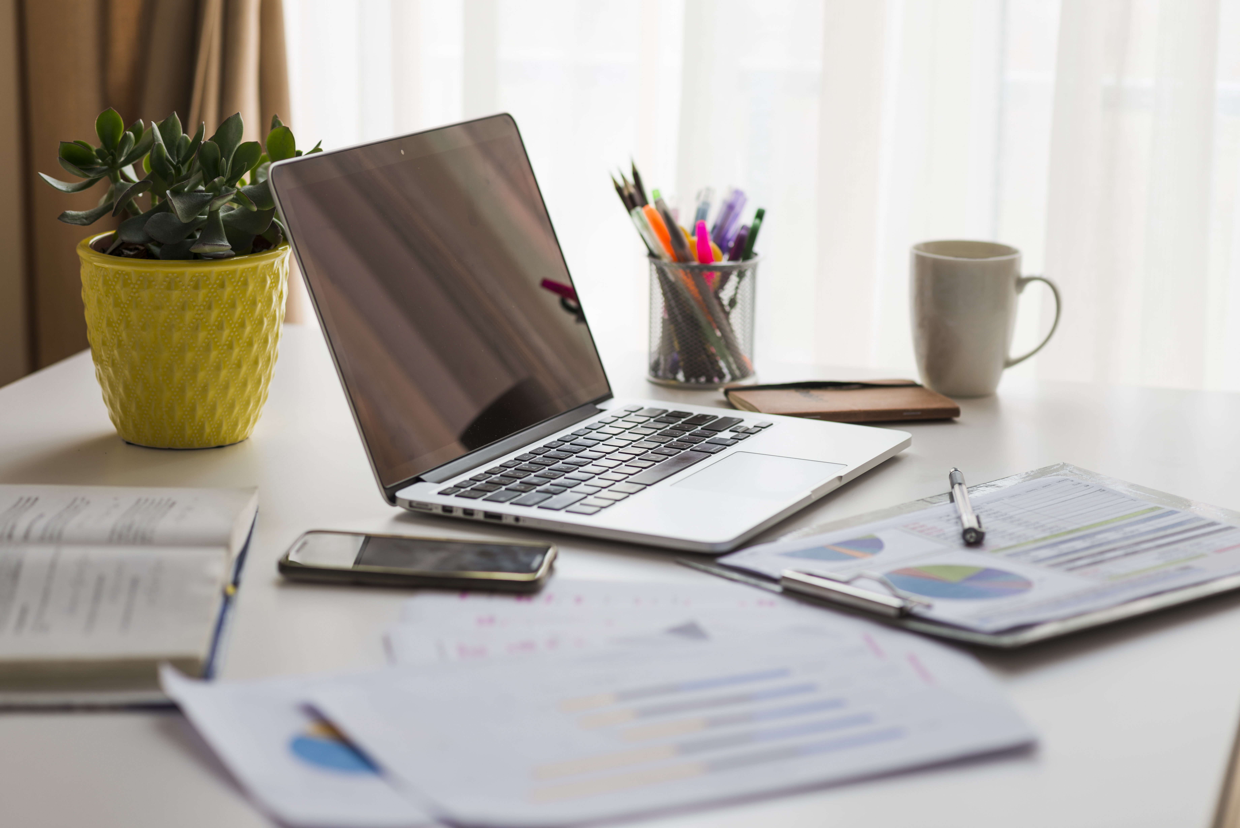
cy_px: 414
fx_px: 2929
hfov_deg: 23.9
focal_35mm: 85
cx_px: 620
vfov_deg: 16.1
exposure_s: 1/3
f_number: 2.8
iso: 100
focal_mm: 85
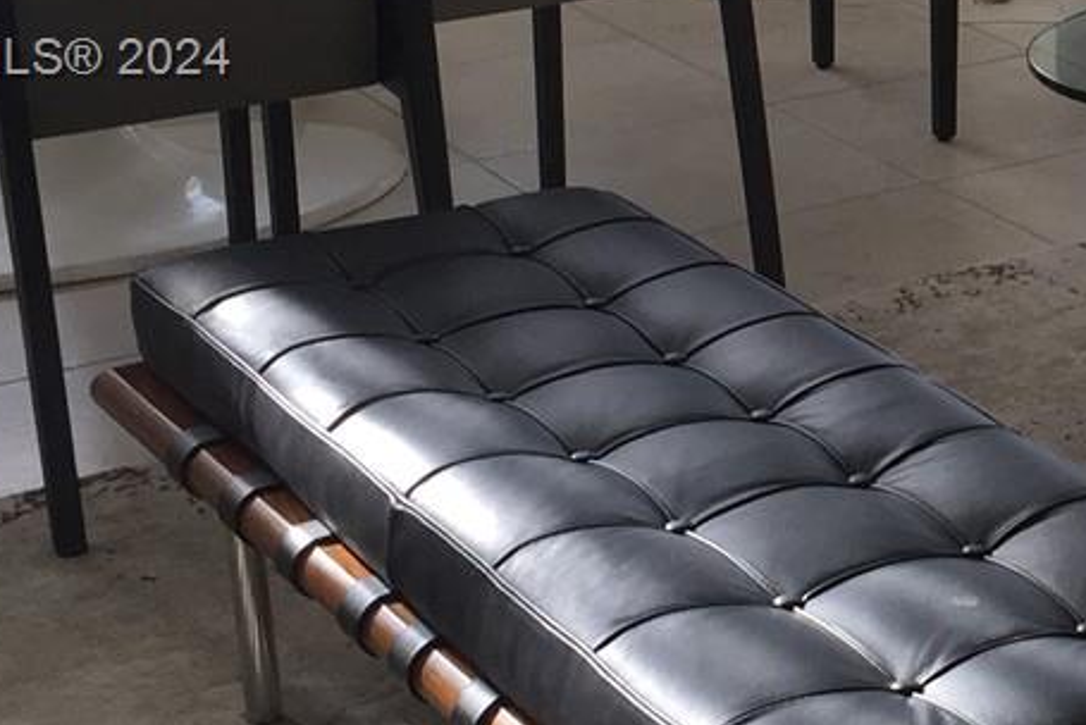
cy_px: 62
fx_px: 3200
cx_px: 1377
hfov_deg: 18.1
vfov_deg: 12.8
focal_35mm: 106
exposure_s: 1/120
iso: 50
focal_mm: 4.15
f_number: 2.2
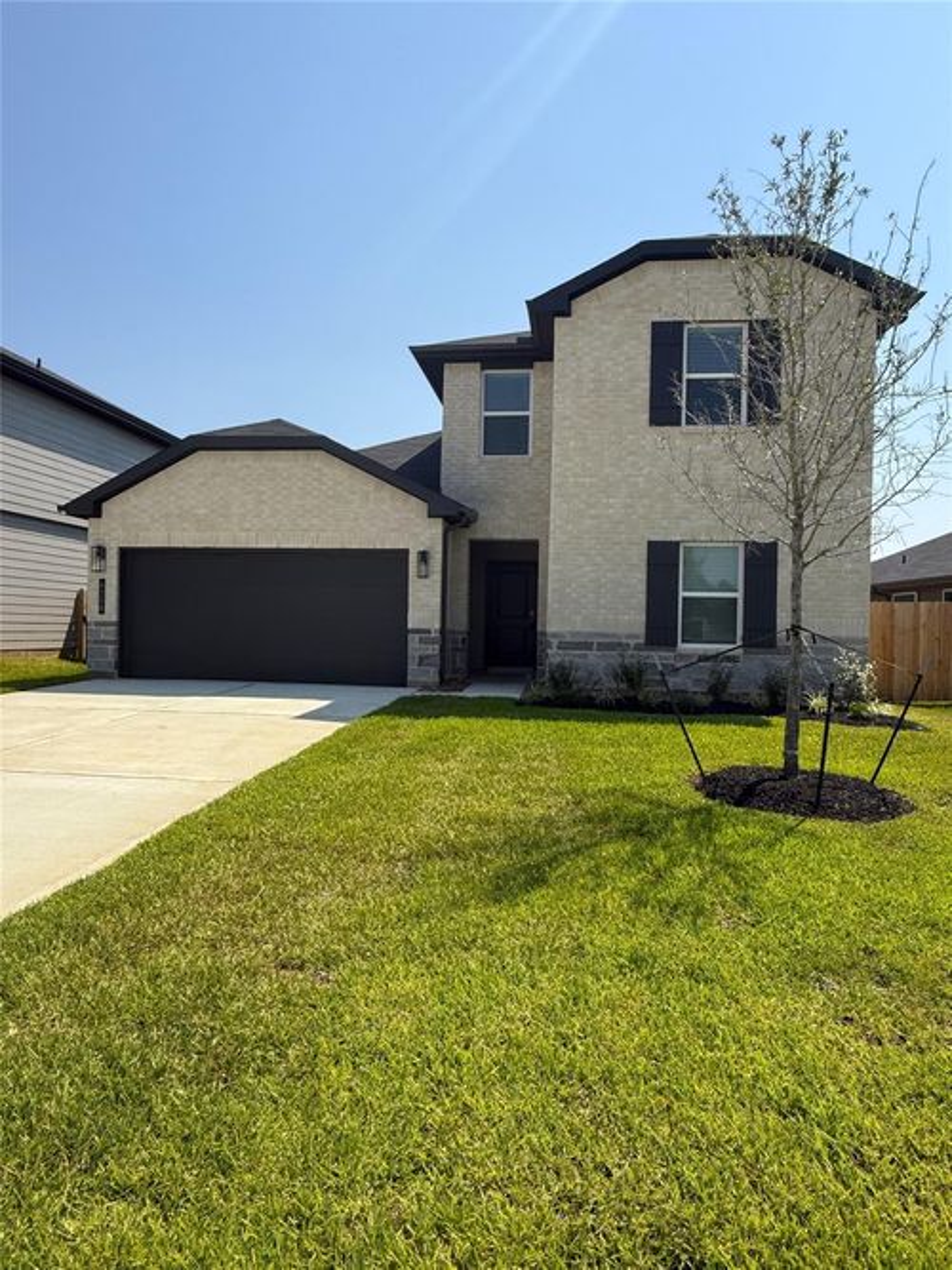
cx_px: 476
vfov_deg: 73.9
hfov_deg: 58.9
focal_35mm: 23
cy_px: 635
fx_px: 844
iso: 50
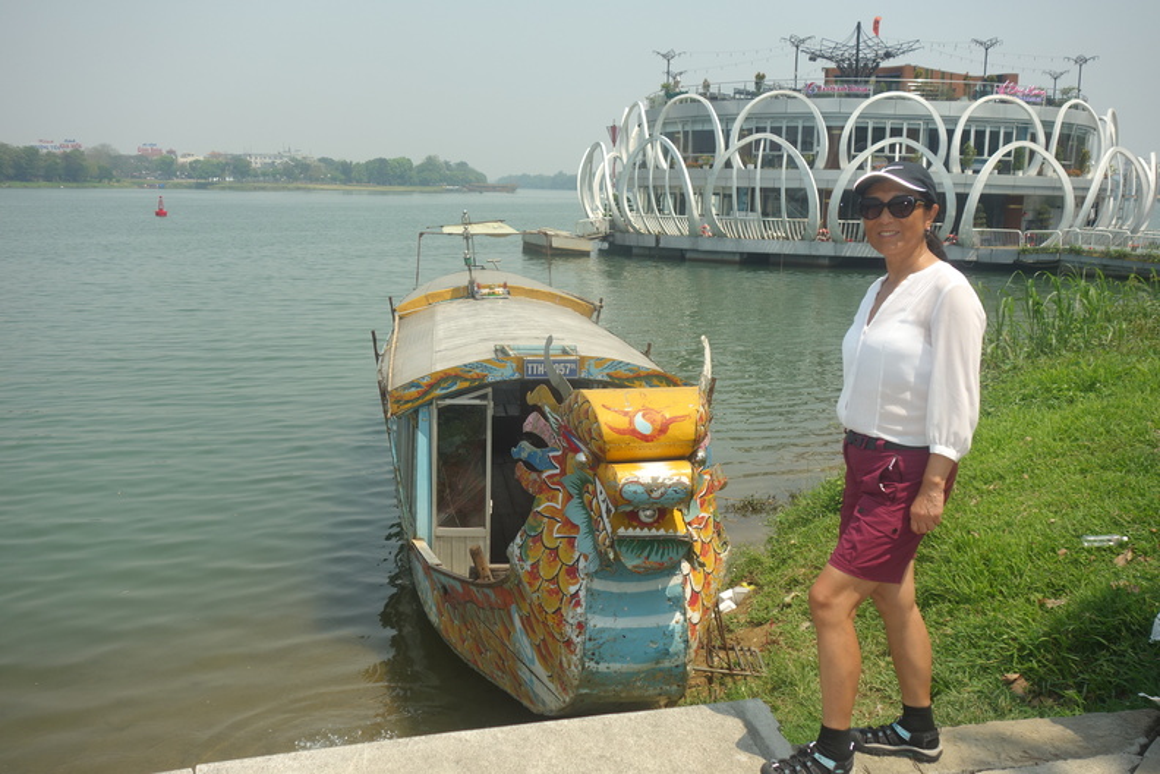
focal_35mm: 36
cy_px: 387
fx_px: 1160
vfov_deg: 36.9
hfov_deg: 53.1
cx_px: 580
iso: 125
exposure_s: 1/800
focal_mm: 13.25
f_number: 4.5
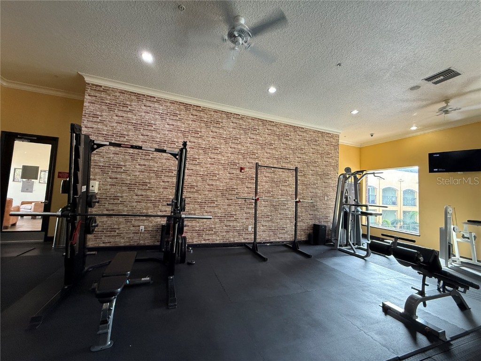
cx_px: 240
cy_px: 180
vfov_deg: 85.7
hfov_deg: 102.1
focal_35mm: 14
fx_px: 195
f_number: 2.2
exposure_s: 1/60
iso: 320
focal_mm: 2.22
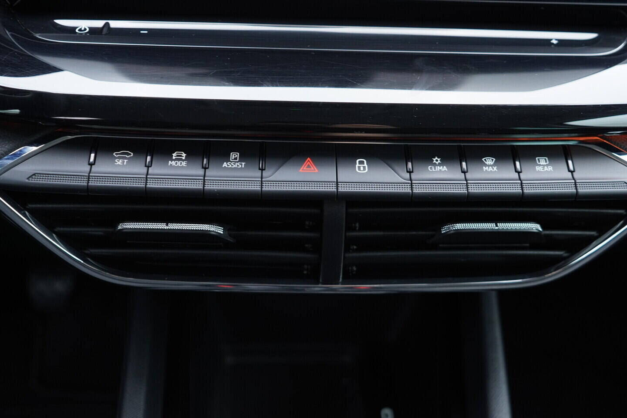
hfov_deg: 53.1
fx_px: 627
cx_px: 314
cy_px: 209
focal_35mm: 36
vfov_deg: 36.9
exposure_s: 1/40
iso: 500
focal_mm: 24
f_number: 2.8
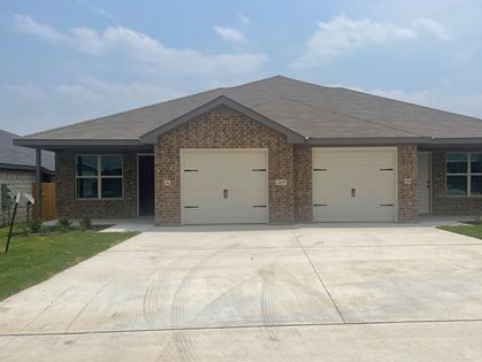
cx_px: 268
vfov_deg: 45.5
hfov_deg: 58.2
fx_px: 432
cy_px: 180
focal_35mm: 31
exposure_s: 1/12048
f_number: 1.6
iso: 32
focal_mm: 5.1
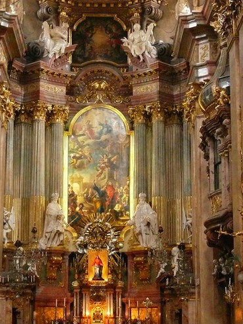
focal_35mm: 89
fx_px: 834
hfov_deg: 16.6
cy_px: 174
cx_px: 90
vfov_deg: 22.0
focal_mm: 12.2
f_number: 3.2
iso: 800
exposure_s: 1/13
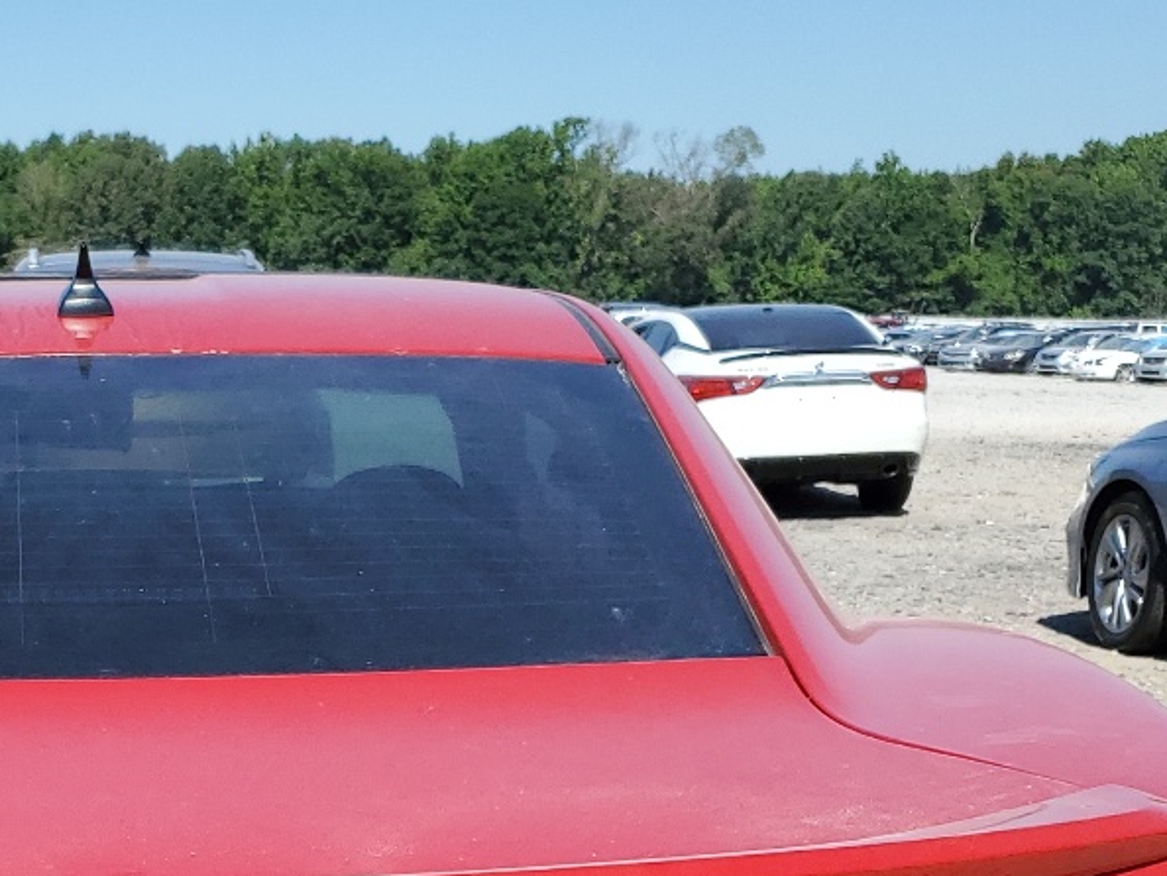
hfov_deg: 26.8
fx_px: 2361
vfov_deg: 19.9
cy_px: 1019
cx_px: 116
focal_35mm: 70
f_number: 1.5
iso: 50
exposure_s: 1/3333
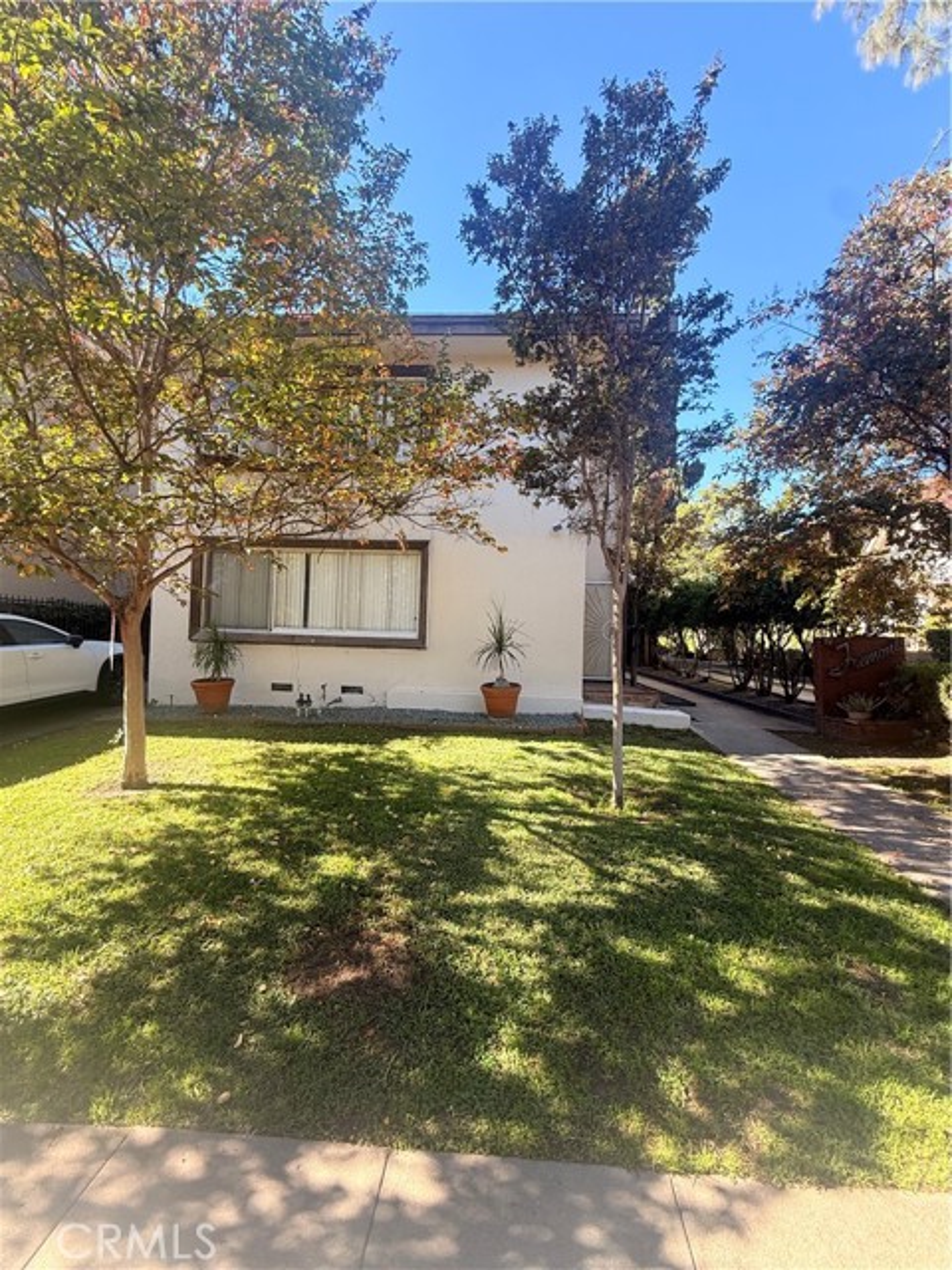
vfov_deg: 102.1
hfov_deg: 85.7
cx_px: 476
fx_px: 513
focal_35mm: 14
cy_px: 635
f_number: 2.2
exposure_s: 1/246
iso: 50
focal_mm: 2.22
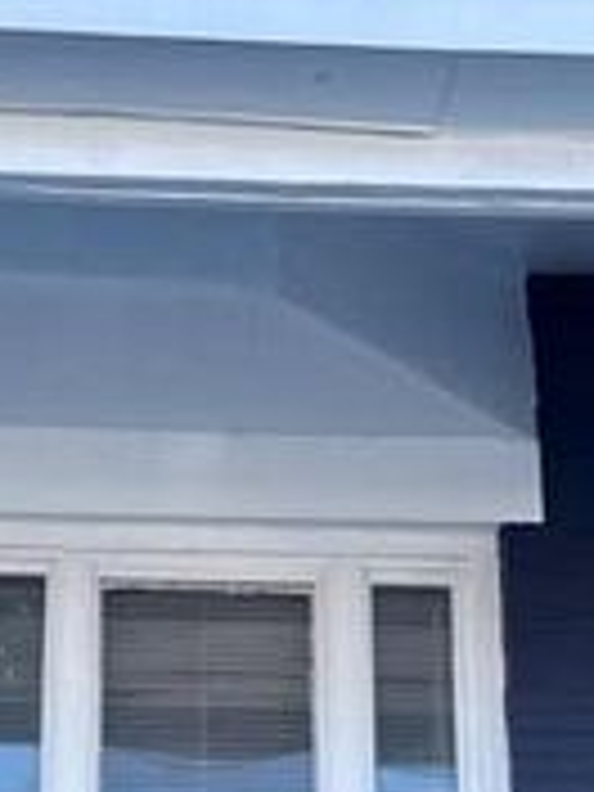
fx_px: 2082
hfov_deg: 16.2
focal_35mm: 91
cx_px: 144
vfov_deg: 21.0
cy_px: 740
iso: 80
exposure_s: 1/750
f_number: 1.78
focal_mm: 6.76
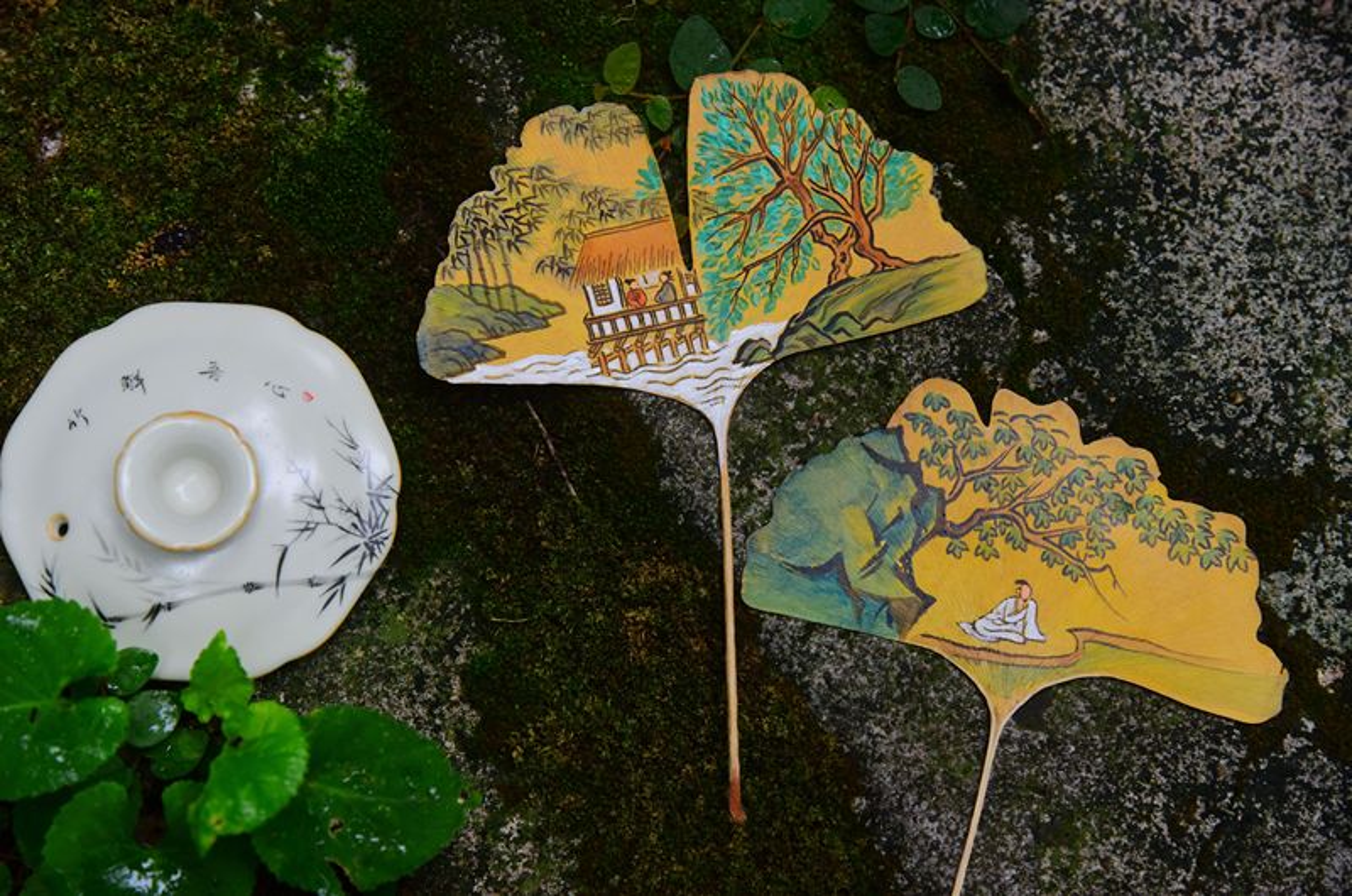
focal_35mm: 85
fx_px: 3186
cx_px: 676
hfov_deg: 24.0
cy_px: 448
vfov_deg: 16.0
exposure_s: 1/100
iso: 1100
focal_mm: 85
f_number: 5.6
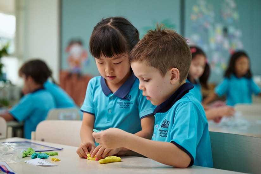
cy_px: 87
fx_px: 558
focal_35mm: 77
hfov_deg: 26.3
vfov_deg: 17.7
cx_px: 130
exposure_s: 1/200
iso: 800
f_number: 2.8
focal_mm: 77
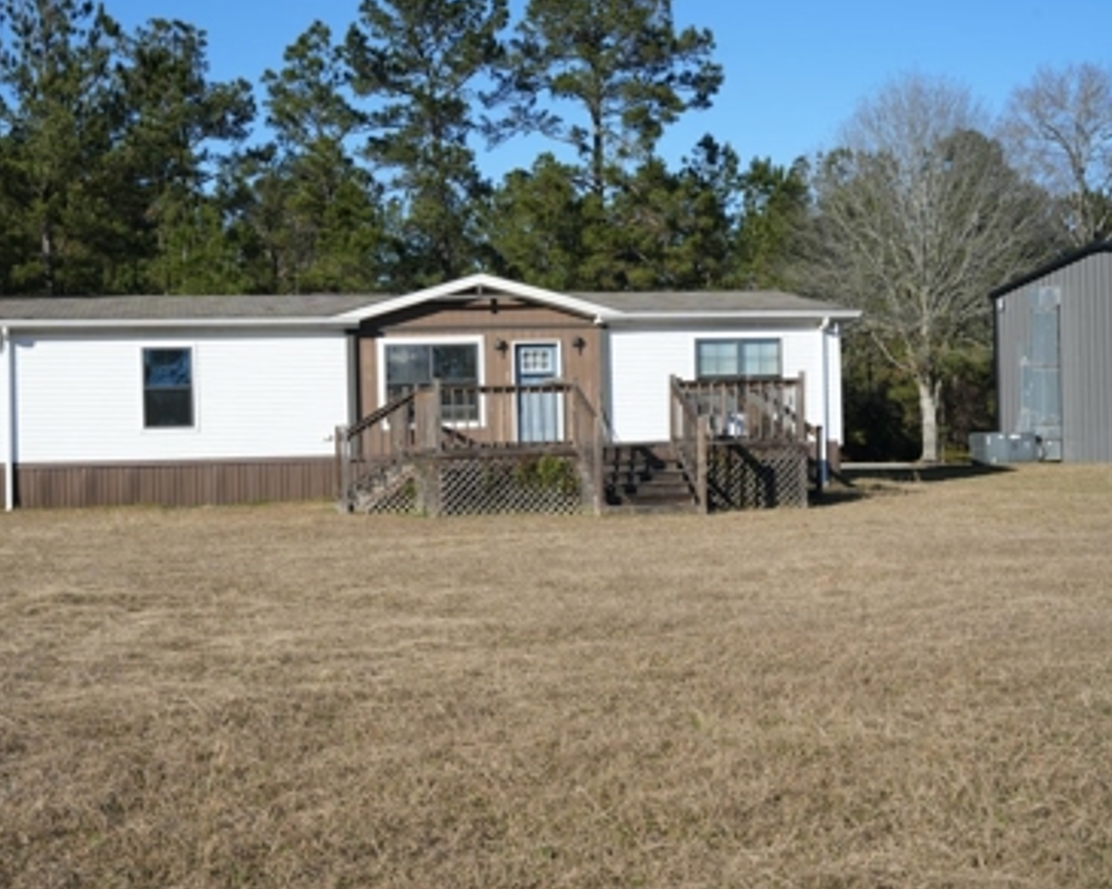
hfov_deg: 41.8
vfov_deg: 34.2
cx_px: 442
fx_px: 1448
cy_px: 448
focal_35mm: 44
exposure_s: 1/320
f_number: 11
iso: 320
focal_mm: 38
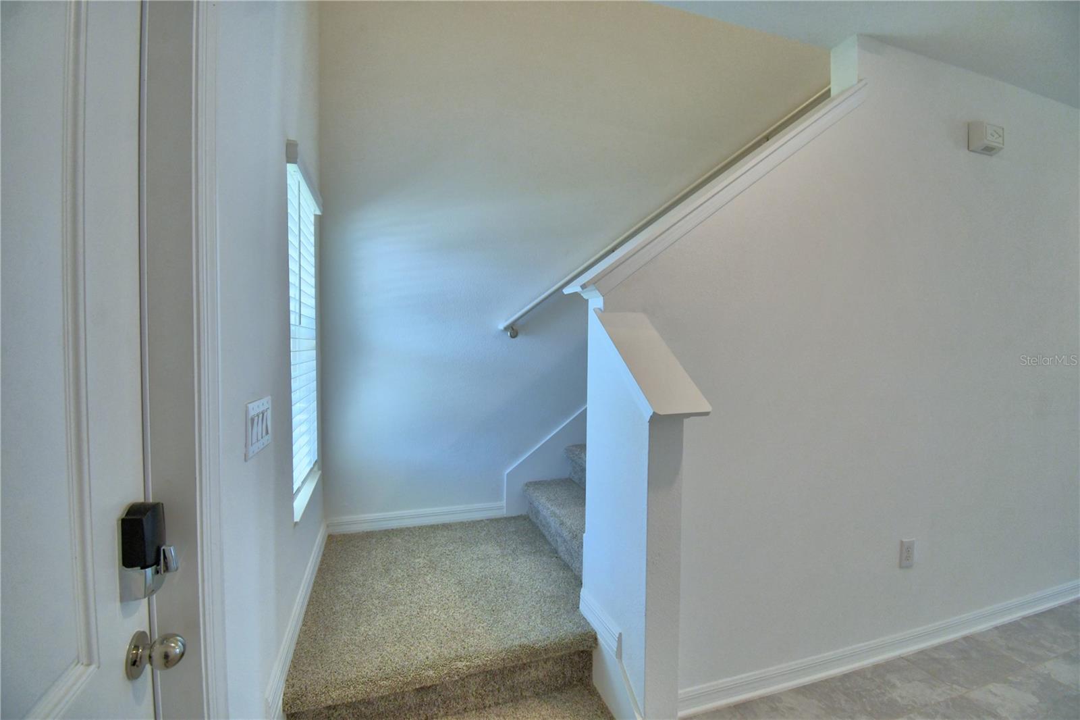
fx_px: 450
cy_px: 360
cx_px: 540
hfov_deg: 100.4
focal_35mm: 15
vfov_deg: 77.3
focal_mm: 10
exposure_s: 1/125
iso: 360
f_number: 4.5
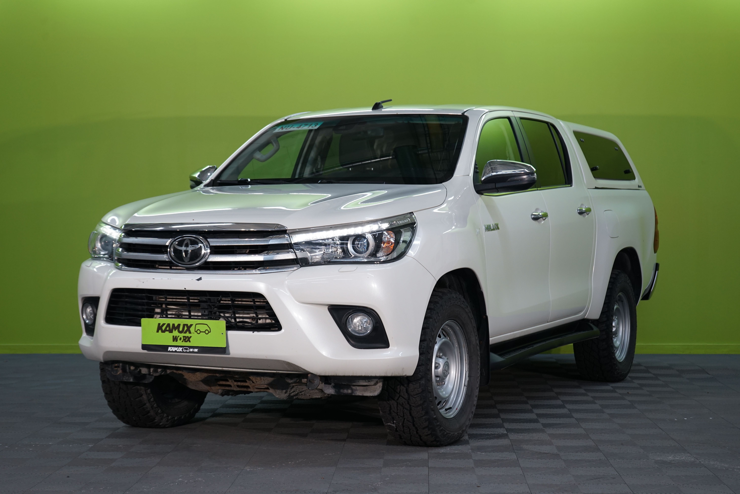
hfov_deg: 30.1
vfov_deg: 20.3
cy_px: 247
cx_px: 370
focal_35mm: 67
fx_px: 1377
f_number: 6.3
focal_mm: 67
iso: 500
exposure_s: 1/25
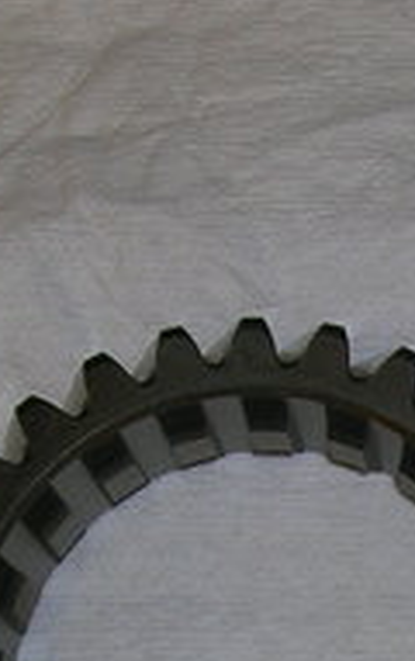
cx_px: 598
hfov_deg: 11.2
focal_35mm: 113
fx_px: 2037
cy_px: 767
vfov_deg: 17.6
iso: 50
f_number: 4.9
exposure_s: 1/60.1
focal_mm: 5.7
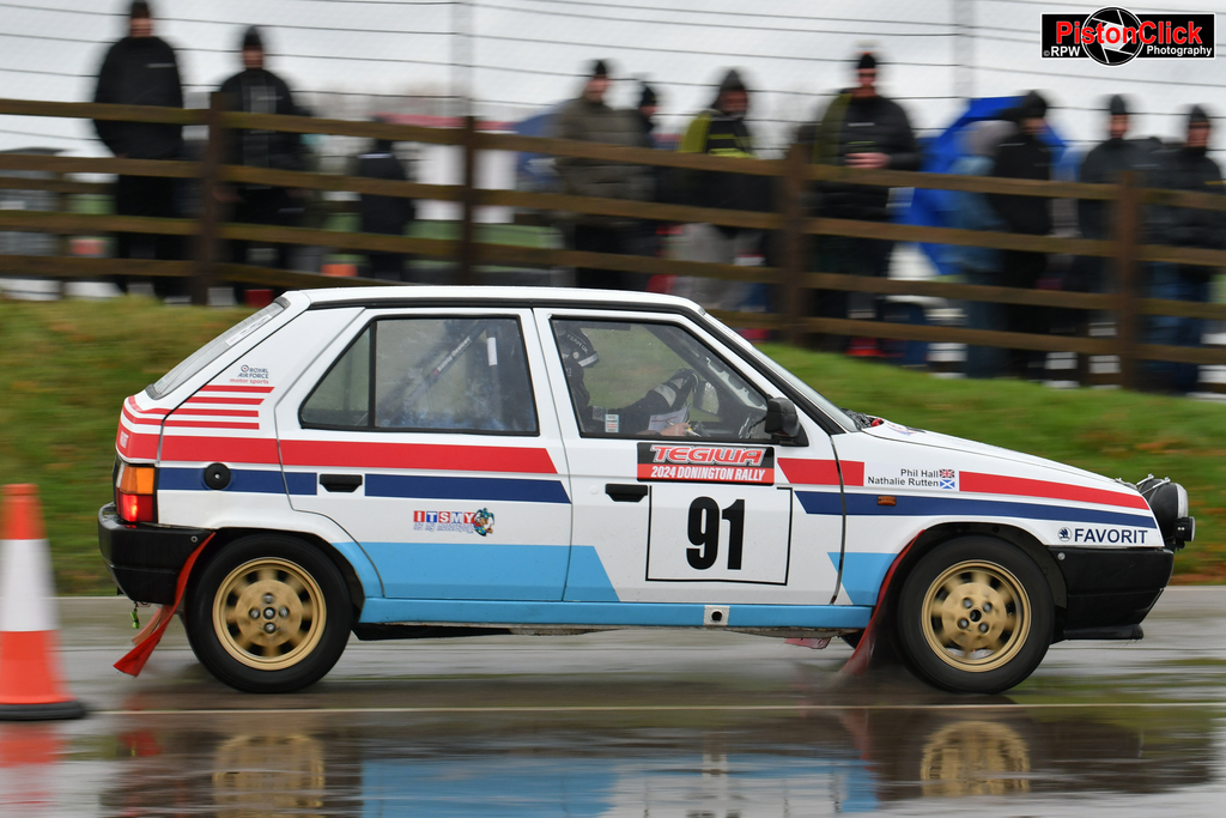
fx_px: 4393
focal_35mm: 129
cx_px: 613
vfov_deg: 10.6
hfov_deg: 15.9
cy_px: 409
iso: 320
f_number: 7.1
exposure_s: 1/125
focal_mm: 86
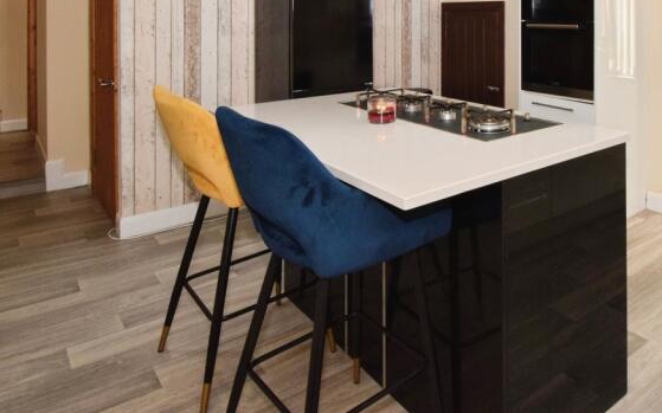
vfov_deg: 40.0
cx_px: 491
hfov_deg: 62.9
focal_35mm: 28
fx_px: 505
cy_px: 16
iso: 1000
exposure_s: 1/60
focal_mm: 10
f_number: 11
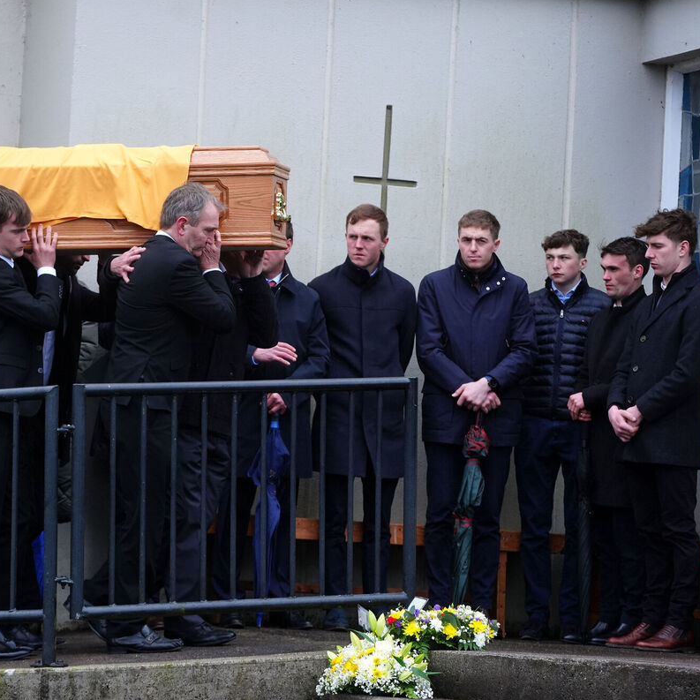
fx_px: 3294
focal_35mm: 144
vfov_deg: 12.1
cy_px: 348
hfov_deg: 12.1
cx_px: 221
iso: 1250
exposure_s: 1/1250
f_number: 4.5
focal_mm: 112
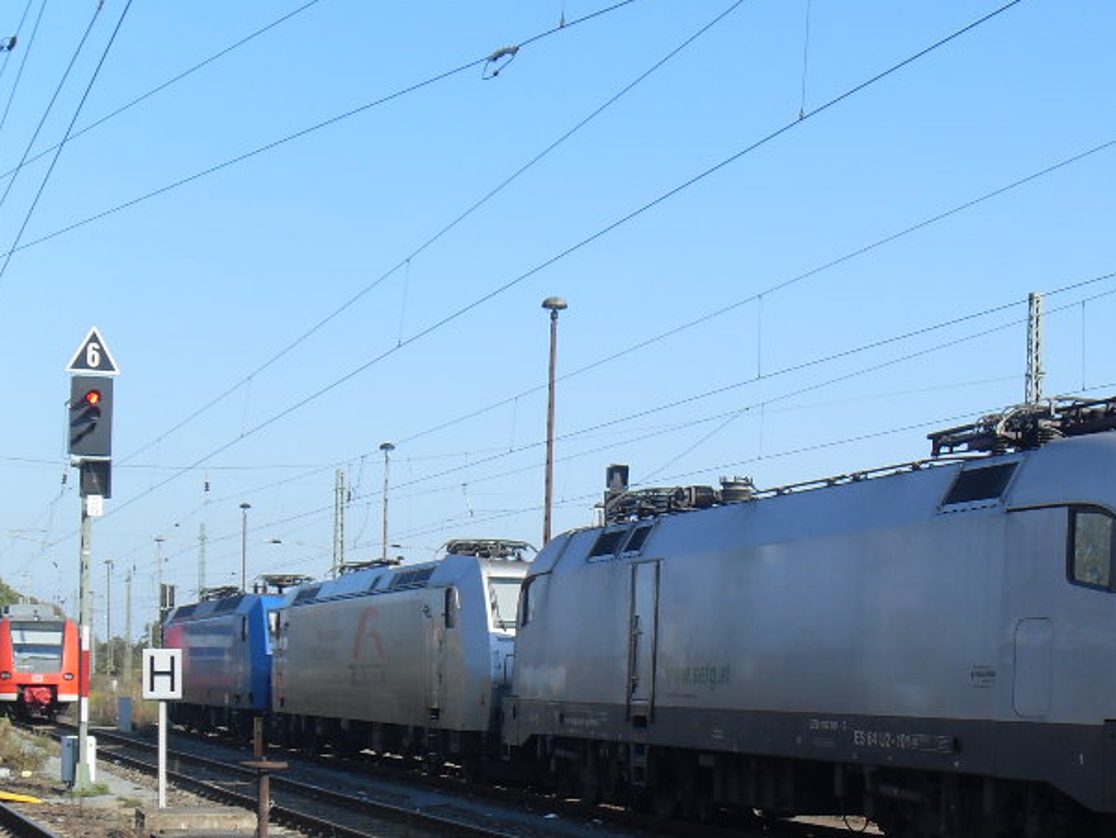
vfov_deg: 21.4
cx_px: 803
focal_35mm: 68
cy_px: 645
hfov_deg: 28.2
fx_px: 2193
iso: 80
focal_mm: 7.1
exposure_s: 1/125
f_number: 7.7
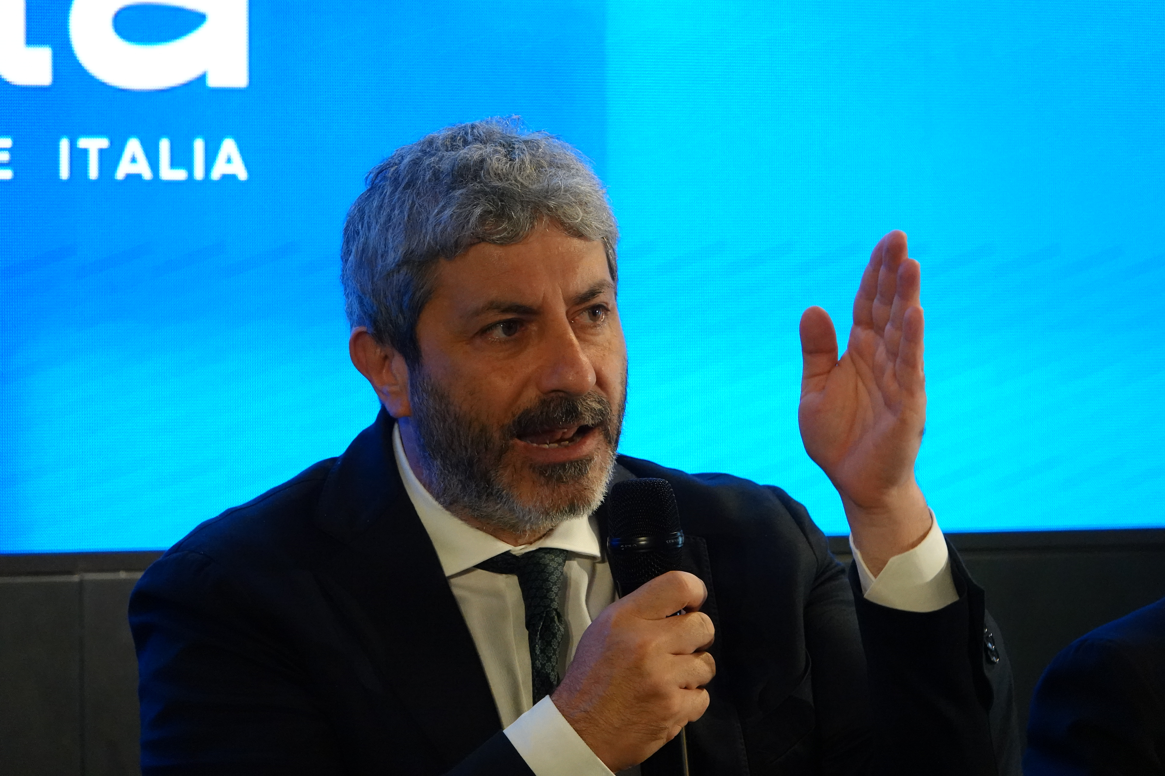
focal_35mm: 330
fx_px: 10678
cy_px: 388
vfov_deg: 4.2
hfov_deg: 6.2
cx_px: 582
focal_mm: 120.91
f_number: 4
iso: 2000
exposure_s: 1/250
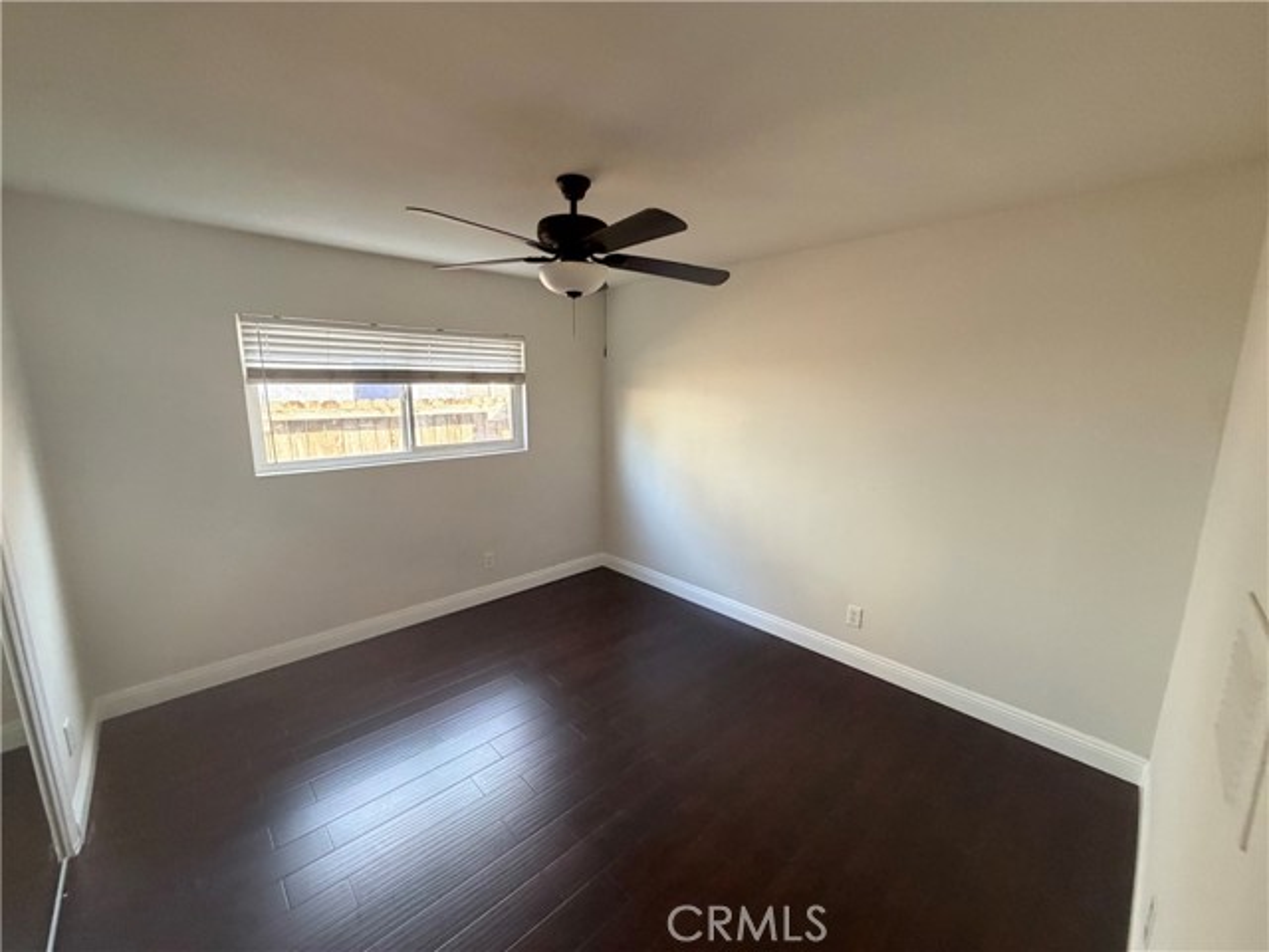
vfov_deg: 85.7
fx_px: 513
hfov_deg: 102.1
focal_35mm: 14
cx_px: 634
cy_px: 476
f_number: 2.2
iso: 320
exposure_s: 1/67
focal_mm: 2.22
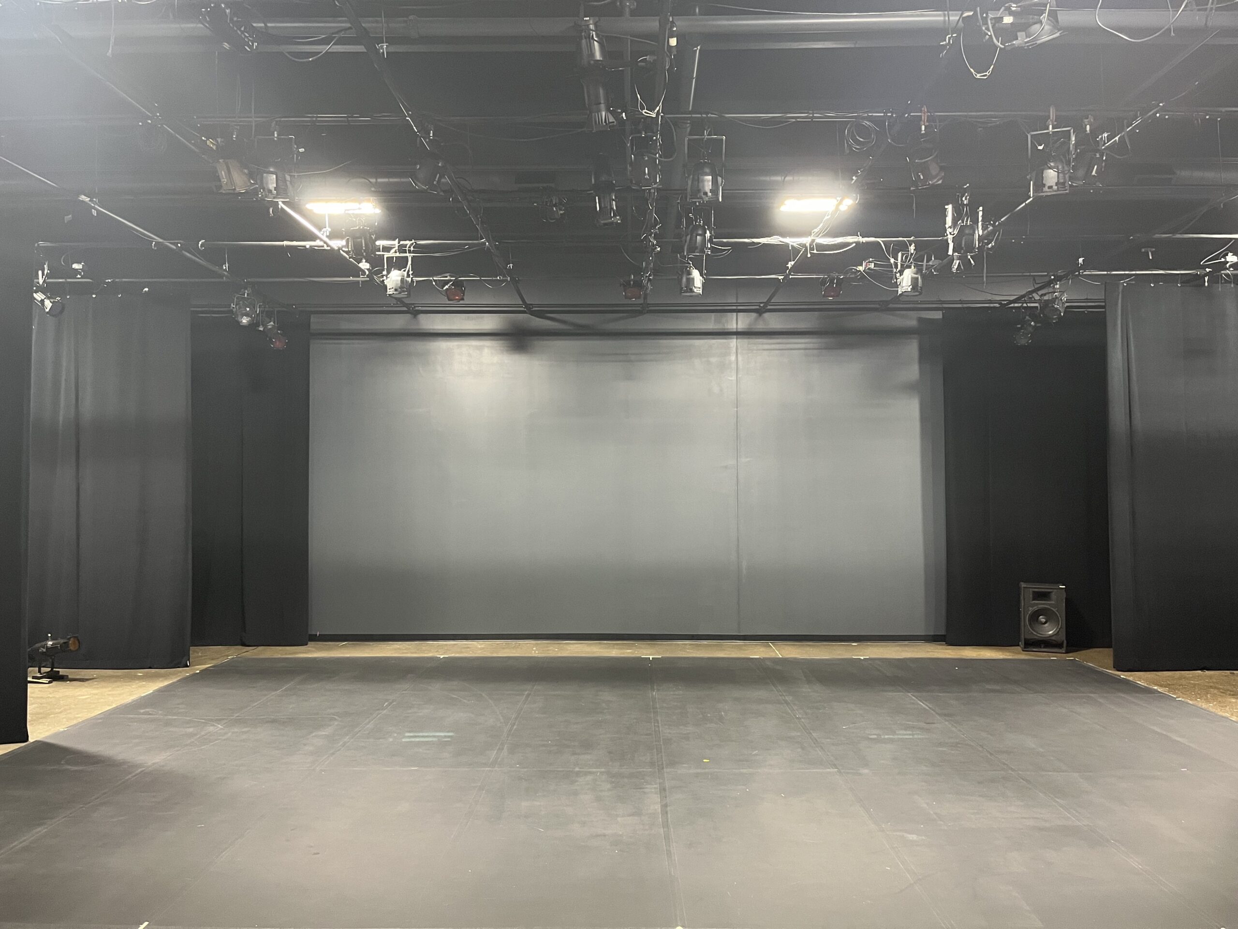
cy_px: 464
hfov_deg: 67.3
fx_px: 930
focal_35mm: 26
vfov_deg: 53.1
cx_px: 619
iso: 400
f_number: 1.6
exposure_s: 1/40
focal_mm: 5.1
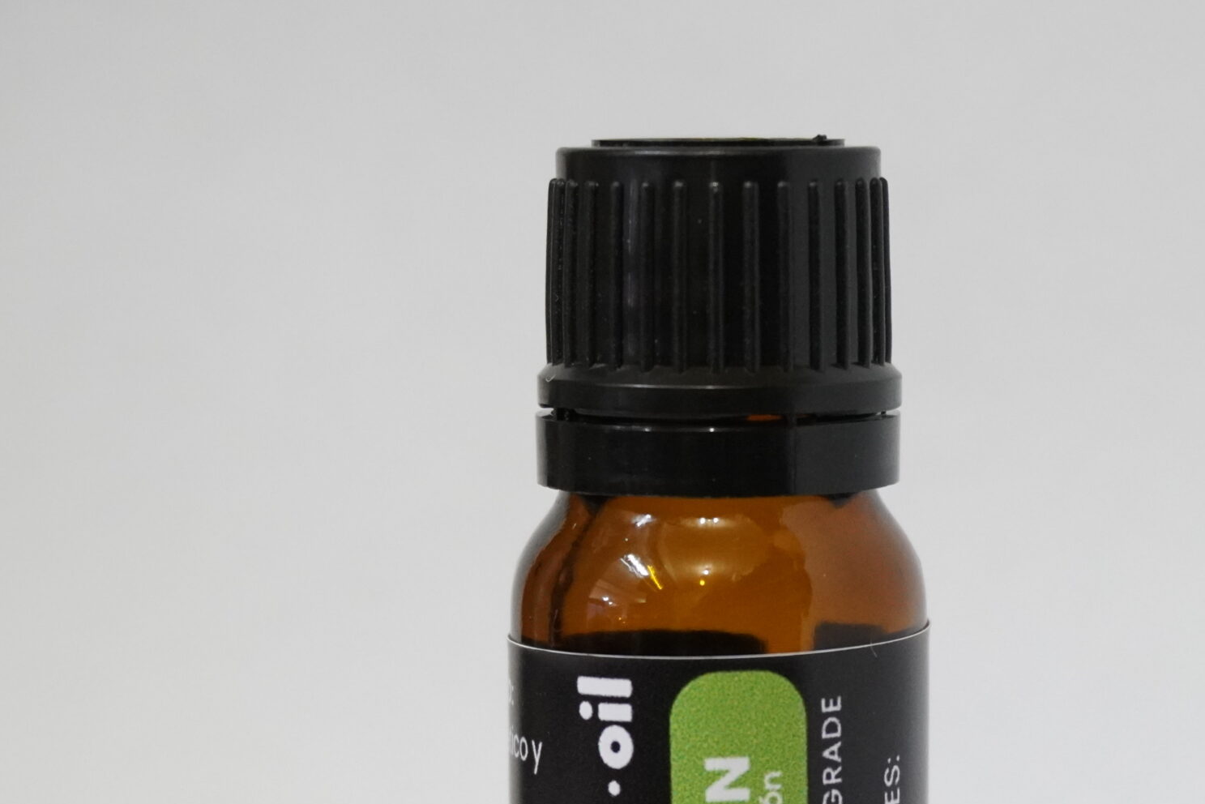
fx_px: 3544
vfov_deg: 12.9
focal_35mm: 106
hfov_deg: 19.3
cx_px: 738
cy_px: 639
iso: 2500
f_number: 5.6
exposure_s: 1/80
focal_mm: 41
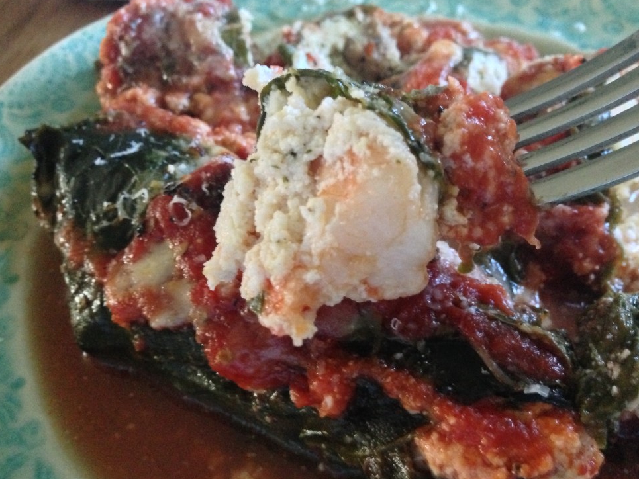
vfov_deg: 40.7
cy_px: 236
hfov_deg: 52.6
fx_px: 646
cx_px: 331
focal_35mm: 35
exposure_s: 1/15
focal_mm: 4.12
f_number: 2.4
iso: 800
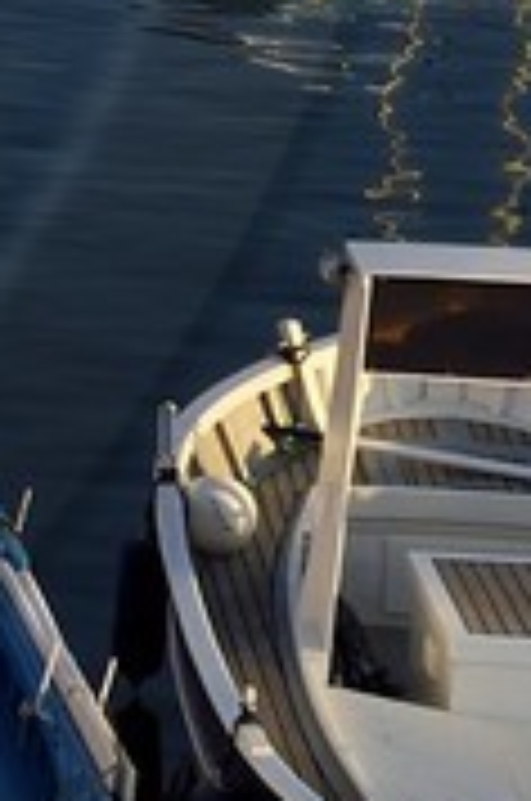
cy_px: -630
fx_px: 4797
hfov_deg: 5.7
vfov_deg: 9.1
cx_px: -1404
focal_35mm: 216
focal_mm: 24
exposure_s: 1/250
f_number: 10
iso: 200
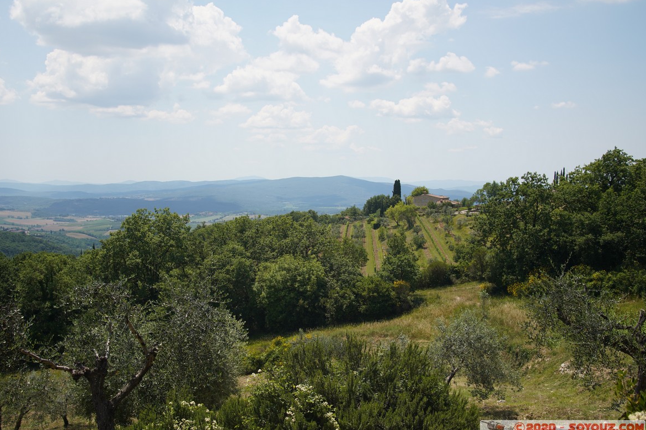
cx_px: 319
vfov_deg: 32.6
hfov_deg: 47.4
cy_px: 218
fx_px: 735
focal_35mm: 41
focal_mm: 40
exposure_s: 1/320
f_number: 8
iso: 100
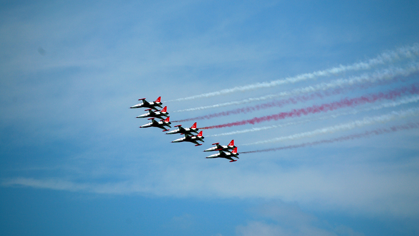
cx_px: 210
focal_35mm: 315
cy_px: 102
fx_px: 3500
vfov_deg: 3.9
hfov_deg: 6.9
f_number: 7.1
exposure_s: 1/1600
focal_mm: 200
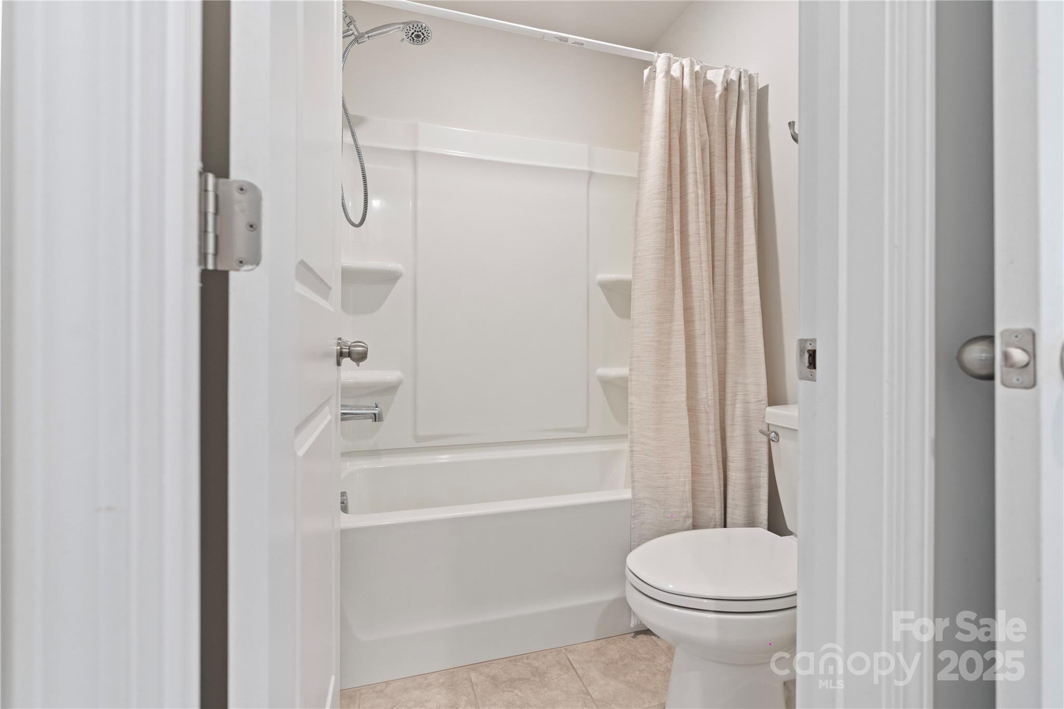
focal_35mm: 16
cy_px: 354
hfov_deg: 96.7
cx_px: 532
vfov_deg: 73.7
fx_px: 473
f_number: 4
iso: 1000
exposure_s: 1/15
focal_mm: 16
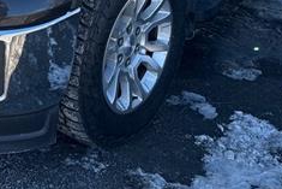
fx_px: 533
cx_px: 30
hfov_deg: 28.5
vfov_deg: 18.6
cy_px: -59
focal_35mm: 68
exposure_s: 1/1653
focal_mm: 6.76
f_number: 1.78
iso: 100
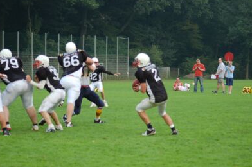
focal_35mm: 165
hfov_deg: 12.5
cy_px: 89
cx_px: 126
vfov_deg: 8.3
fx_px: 1150
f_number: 4.2
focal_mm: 95
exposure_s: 1/640
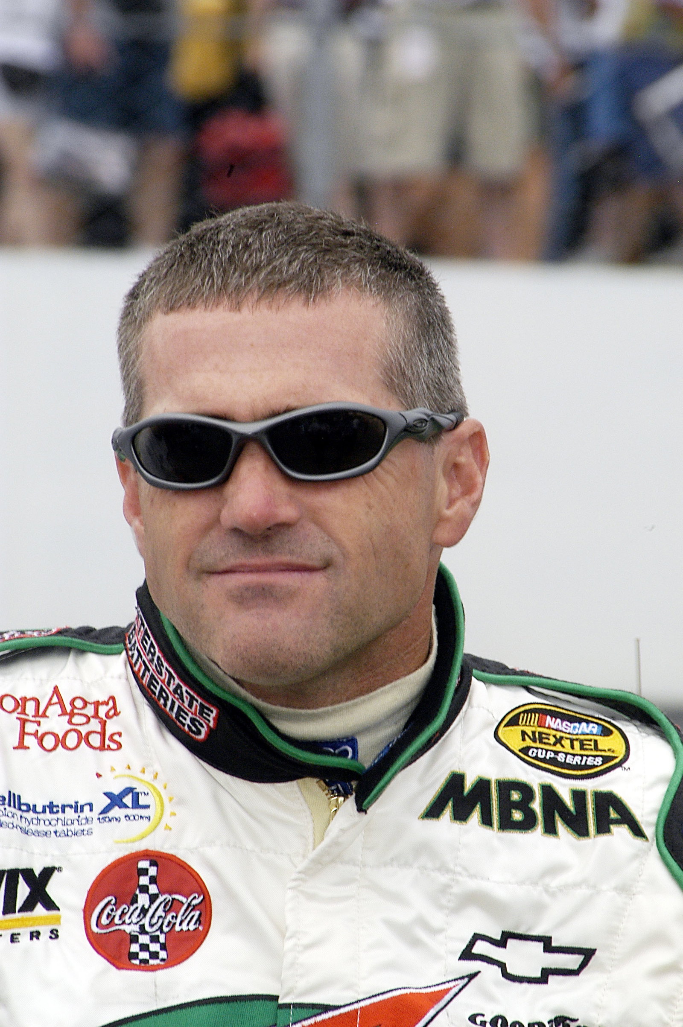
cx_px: 342
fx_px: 12827
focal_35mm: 450
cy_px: 514
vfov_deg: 4.6
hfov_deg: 3.1
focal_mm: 300
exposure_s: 1/160
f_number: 14
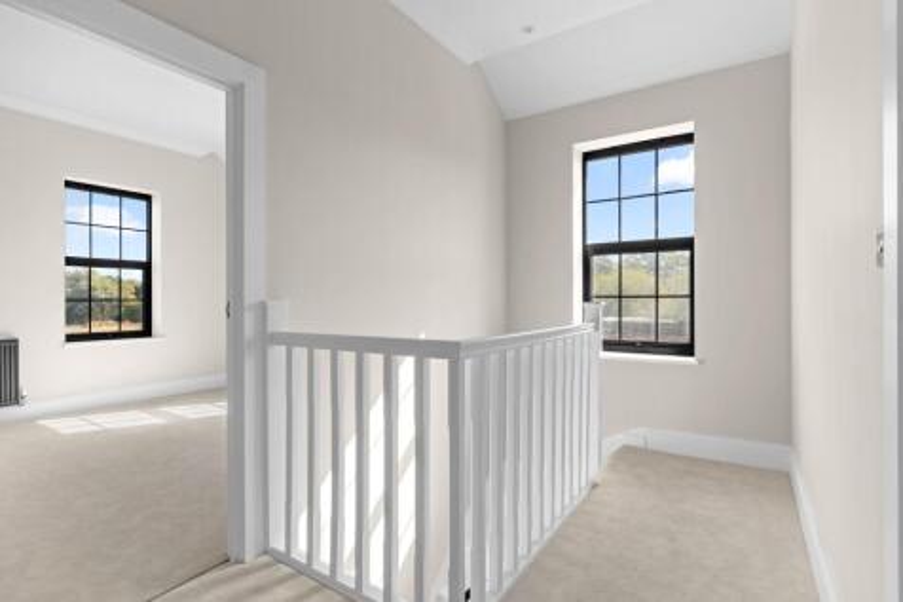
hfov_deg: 90.0
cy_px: 301
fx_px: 451
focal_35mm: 18
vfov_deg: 67.3
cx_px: 452
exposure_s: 1/50
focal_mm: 18
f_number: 8
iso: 500
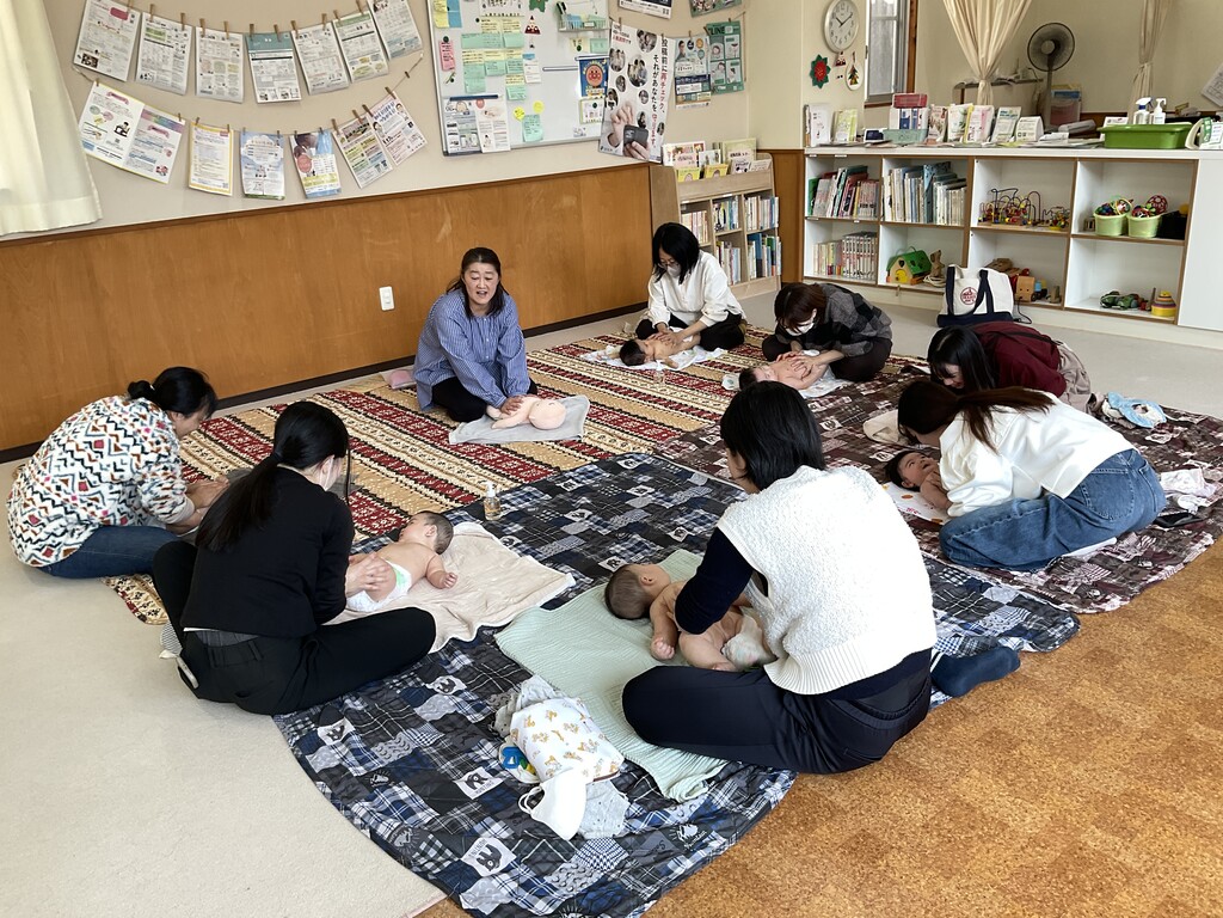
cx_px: 612
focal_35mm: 29
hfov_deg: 61.7
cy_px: 459
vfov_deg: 48.2
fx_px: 1025
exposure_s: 1/100
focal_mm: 3
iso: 25
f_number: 1.8
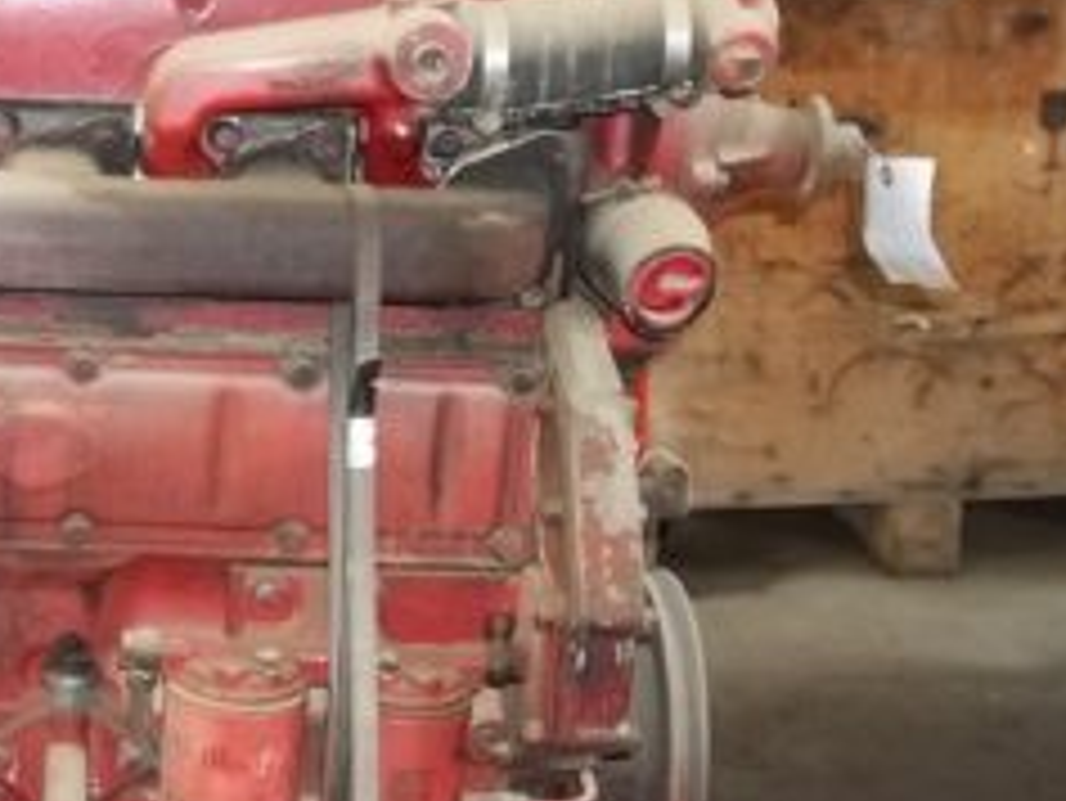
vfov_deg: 18.2
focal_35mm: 81
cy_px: 446
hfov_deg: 22.9
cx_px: -49
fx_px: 2496
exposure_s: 1/30
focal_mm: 5.7
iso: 160
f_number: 2.9
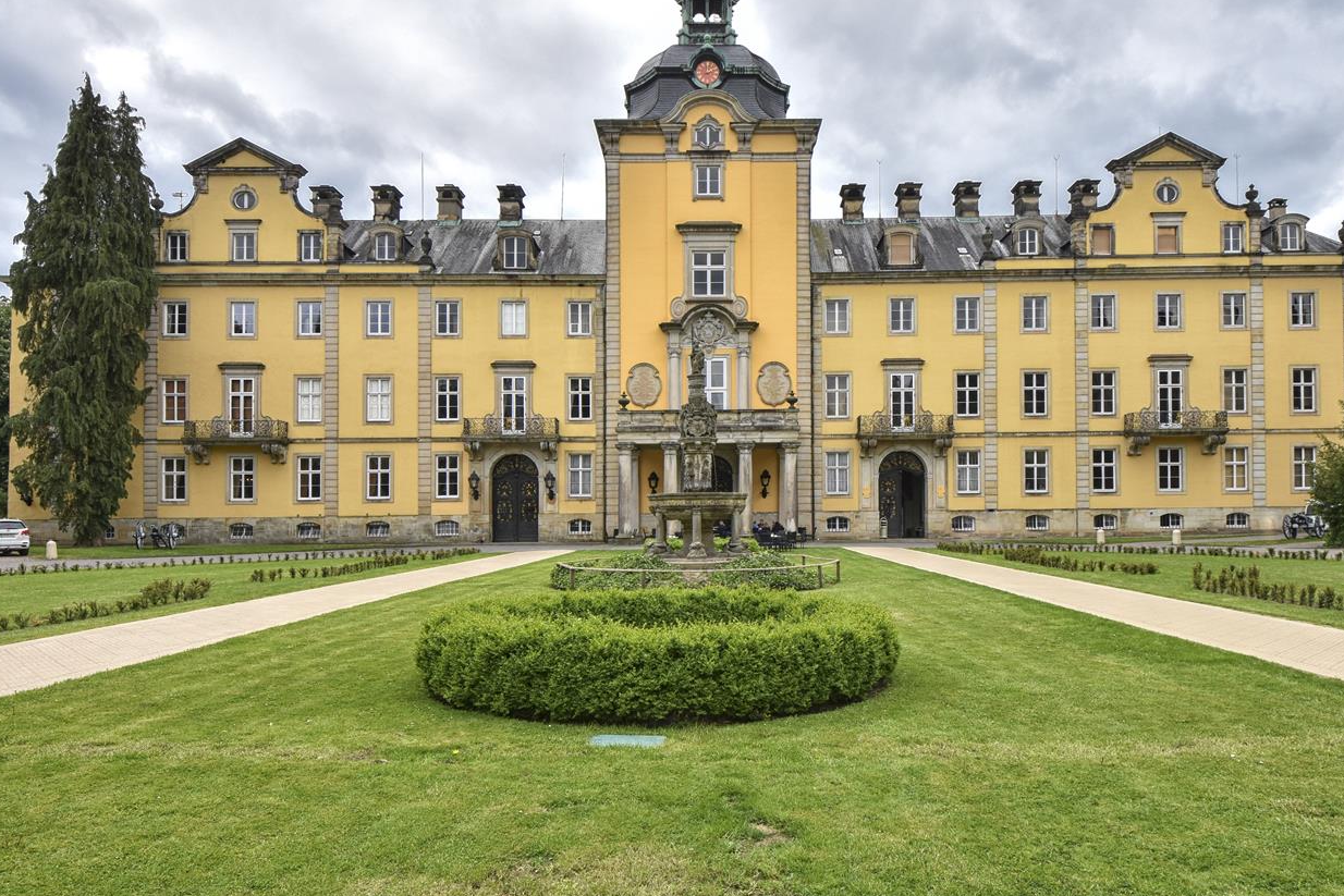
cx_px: 664
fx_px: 809
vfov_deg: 58.0
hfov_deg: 79.5
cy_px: 425
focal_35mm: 22
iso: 200
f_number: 9
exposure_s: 1/320
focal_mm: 11
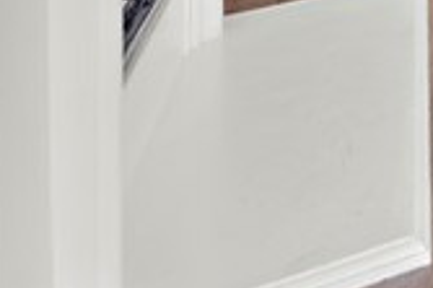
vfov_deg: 11.5
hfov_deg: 12.5
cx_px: 1213
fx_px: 1033
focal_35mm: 86
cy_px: -505
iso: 125
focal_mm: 14
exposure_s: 1/5
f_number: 7.1
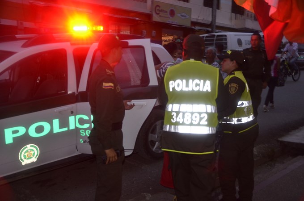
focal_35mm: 38
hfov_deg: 51.4
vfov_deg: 35.3
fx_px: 316
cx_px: 152
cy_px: 100
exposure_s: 1/60
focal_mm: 25
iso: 800
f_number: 4
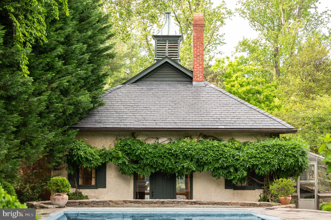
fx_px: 643
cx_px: 166
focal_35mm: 70
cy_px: 110
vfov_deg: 19.4
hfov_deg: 28.9
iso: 250
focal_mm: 70
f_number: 4
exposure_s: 1/125
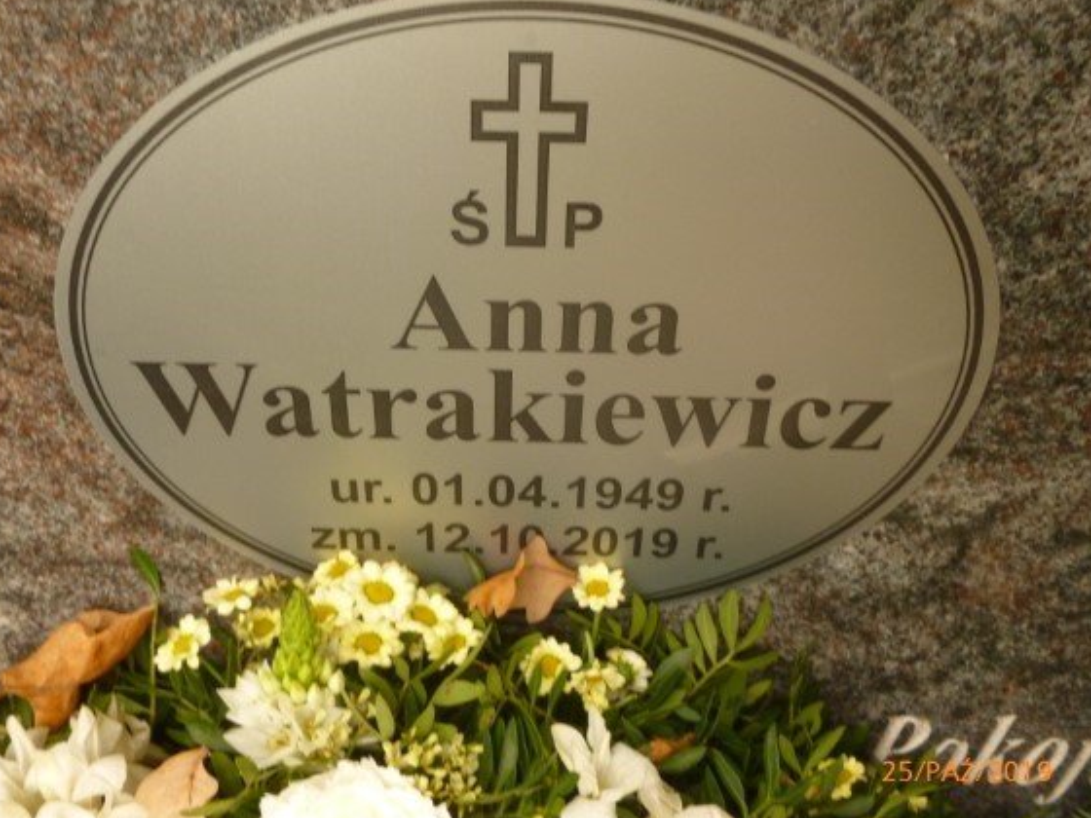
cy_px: 397
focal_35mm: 32
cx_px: 508
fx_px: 1009
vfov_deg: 44.2
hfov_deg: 56.8
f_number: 3.3
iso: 200
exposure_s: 1/60
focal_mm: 5
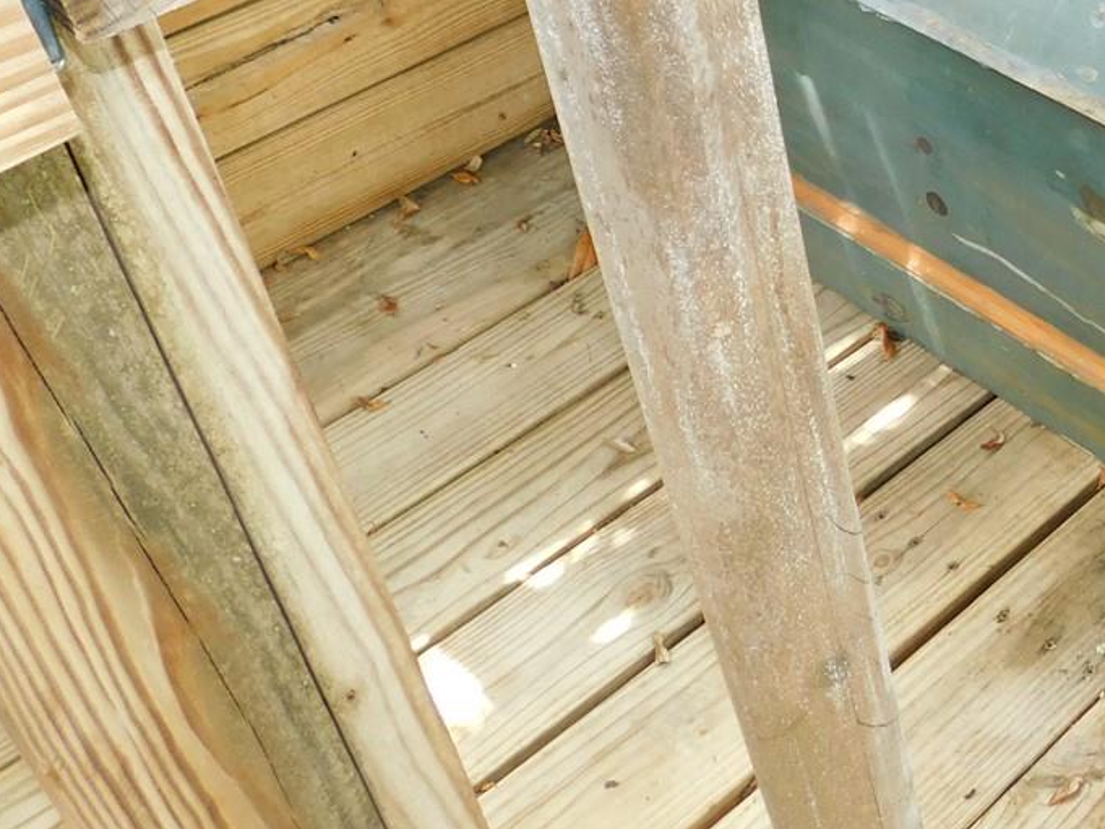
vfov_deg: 25.9
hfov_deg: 32.2
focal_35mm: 54
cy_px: 39
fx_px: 1724
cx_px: 1147
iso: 160
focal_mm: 4
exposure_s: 1/30
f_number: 3
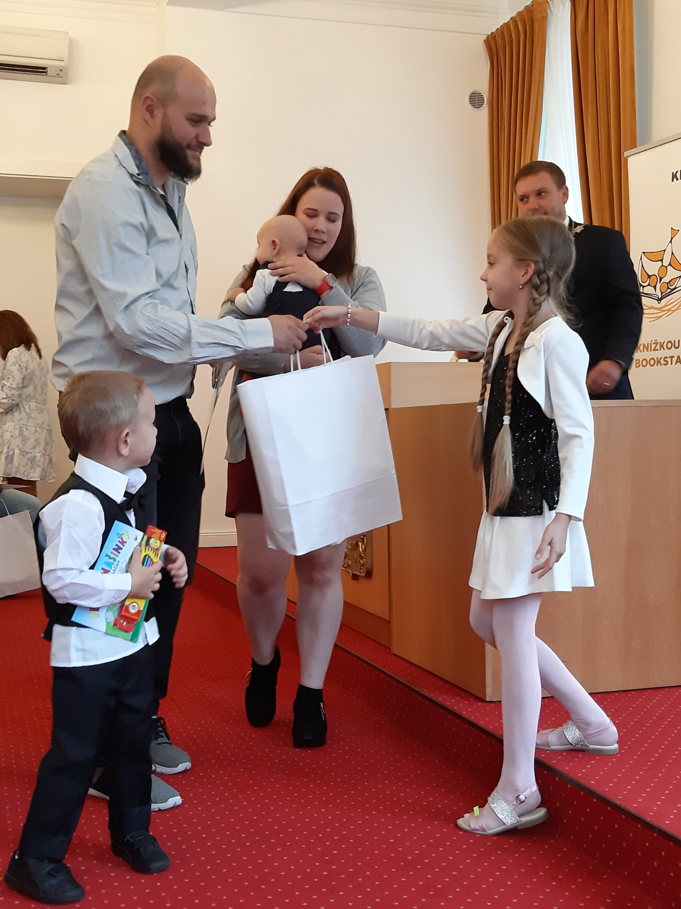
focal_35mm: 27
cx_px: 340
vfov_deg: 65.3
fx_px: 708
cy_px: 454
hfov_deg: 51.4
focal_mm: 3.93
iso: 160
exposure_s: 1/50
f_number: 1.7
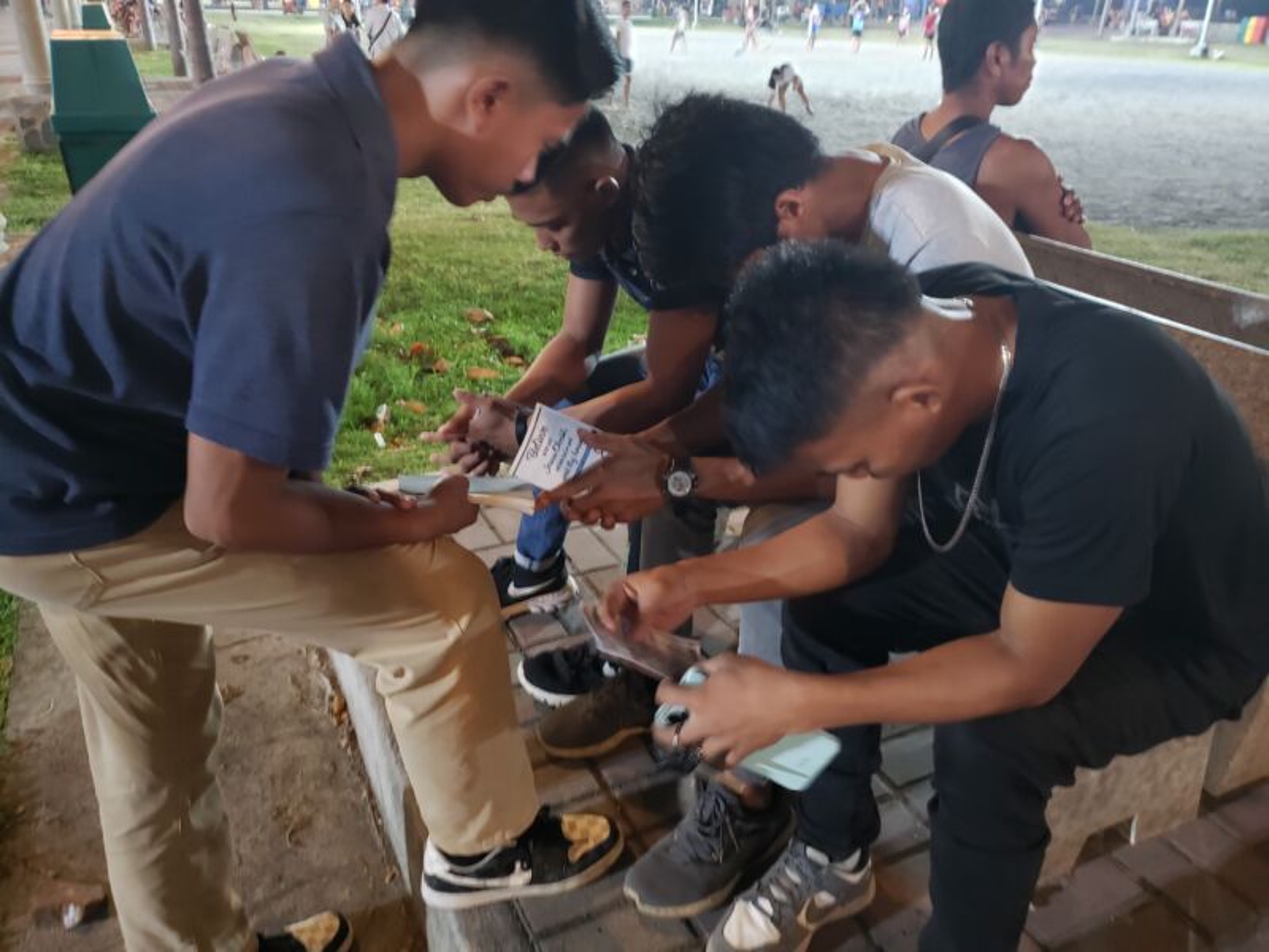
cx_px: 634
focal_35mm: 26
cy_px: 476
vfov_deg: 53.1
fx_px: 953
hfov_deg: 67.3
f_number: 1.5
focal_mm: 4.3
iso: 320
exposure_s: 1/10
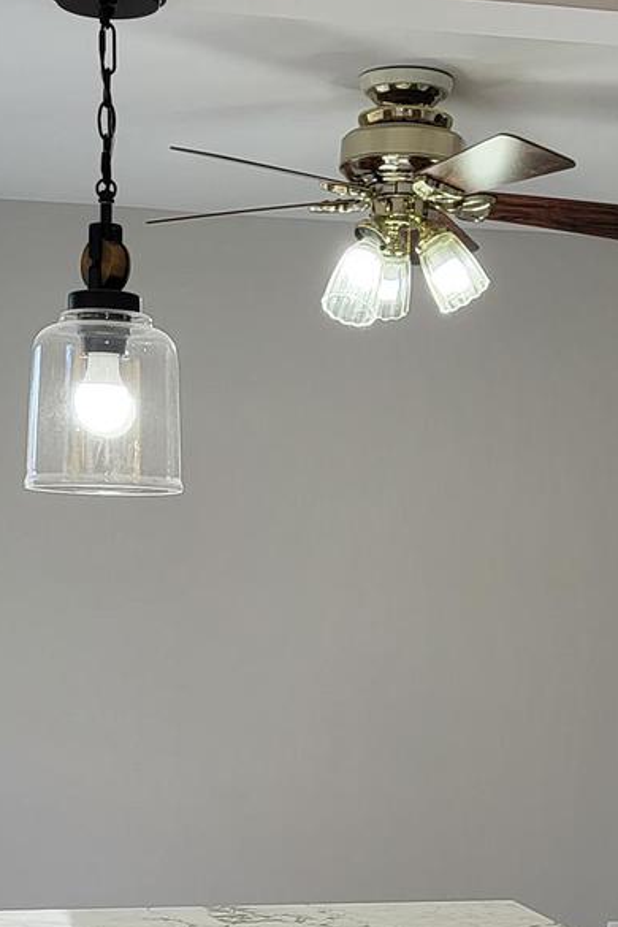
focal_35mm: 71
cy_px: 913
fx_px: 1828
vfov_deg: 27.0
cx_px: 295
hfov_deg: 19.2
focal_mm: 5.4
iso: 80
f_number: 1.8
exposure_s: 1/120
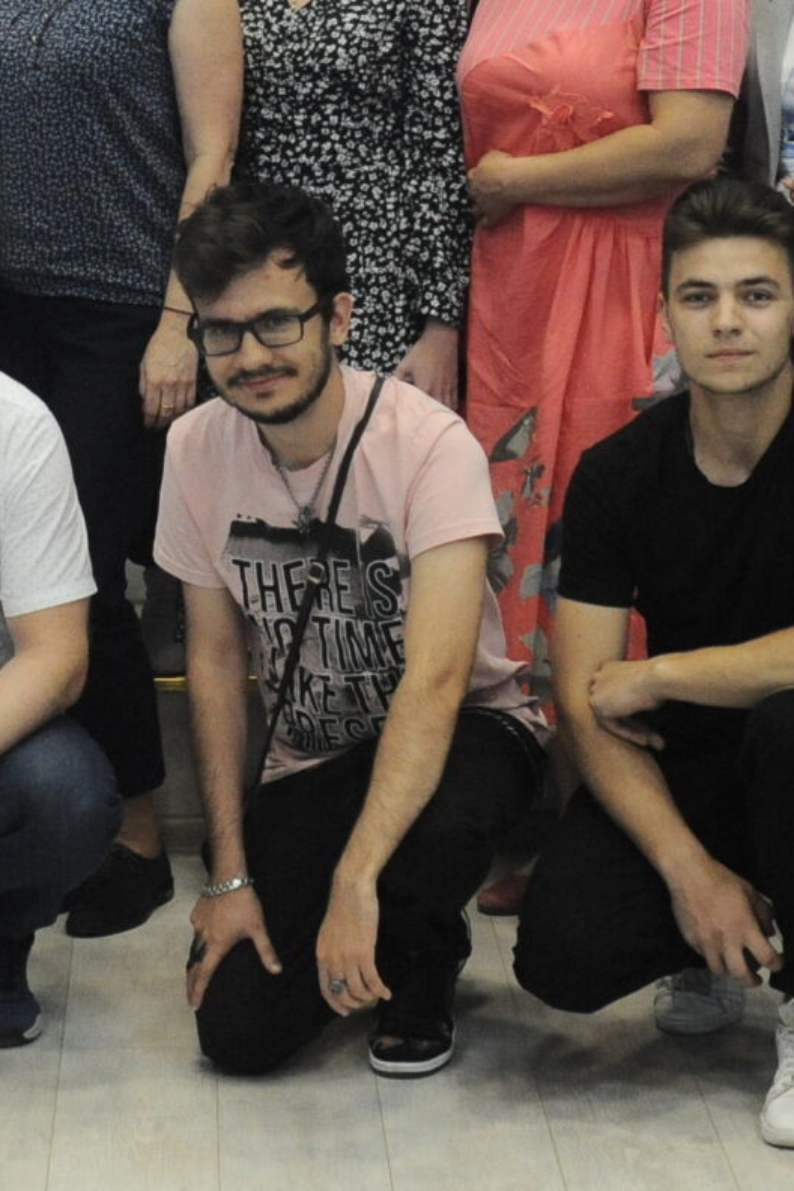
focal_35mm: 113
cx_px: 224
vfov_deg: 17.8
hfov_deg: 12.1
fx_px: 3738
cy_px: 97
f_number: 5.6
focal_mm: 35
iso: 2500
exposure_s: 1/80
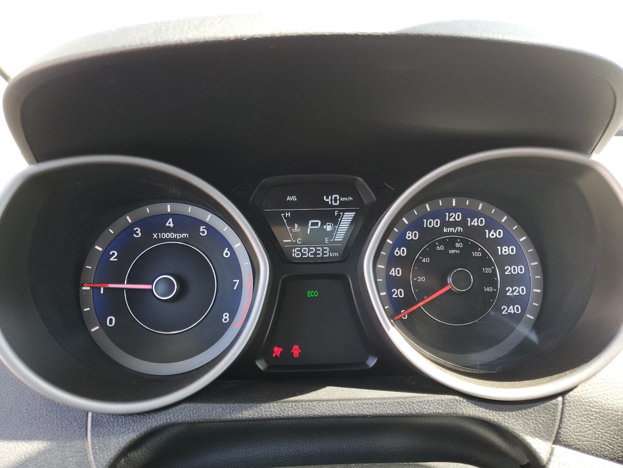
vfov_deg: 53.1
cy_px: 234
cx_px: 312
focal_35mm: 26
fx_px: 468
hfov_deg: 67.3
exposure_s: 1/120
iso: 61
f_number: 1.5
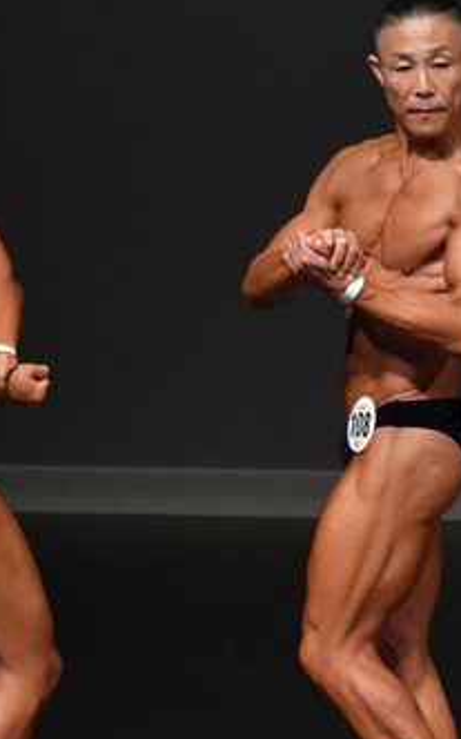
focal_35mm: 821
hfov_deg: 1.6
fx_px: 16532
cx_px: 389
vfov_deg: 2.6
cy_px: 483
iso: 4000
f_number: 5.6
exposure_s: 1/400
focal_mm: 230
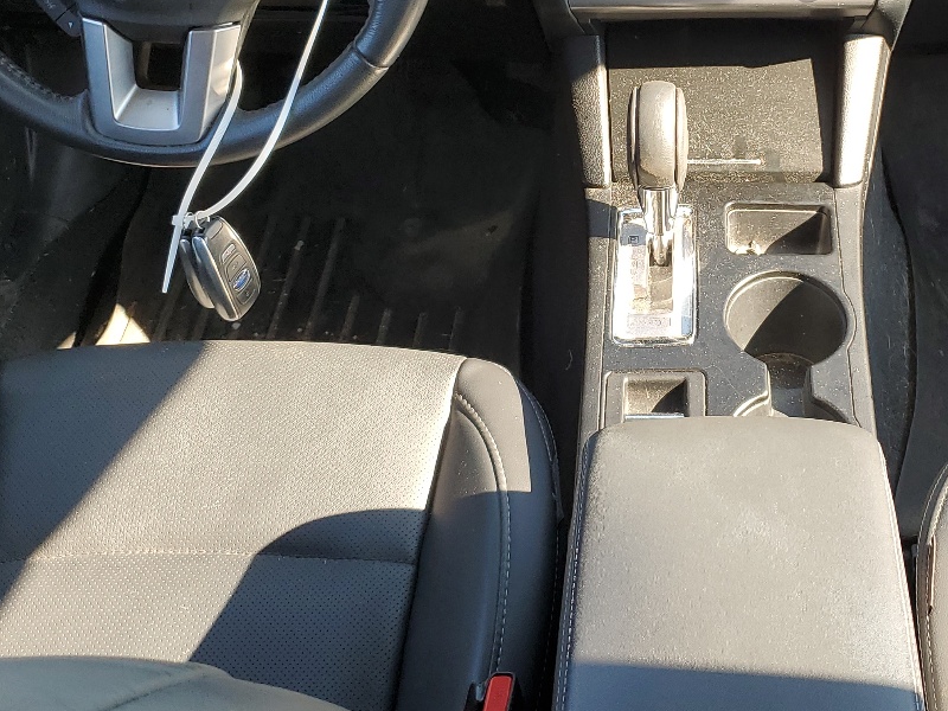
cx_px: 730
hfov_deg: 35.8
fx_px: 1424
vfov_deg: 27.7
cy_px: 192
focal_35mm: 52
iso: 50
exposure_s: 1/189
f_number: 1.5
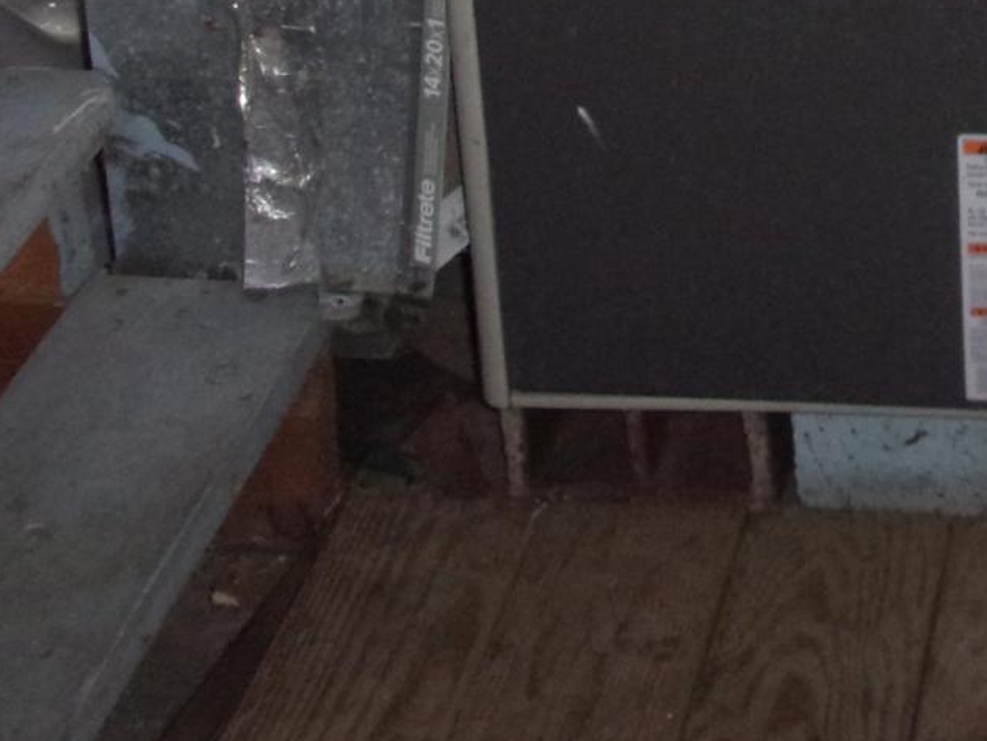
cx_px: 1206
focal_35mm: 91
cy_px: -368
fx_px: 2596
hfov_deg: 20.1
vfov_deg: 15.1
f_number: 3.9
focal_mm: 5.1
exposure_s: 1/34
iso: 320
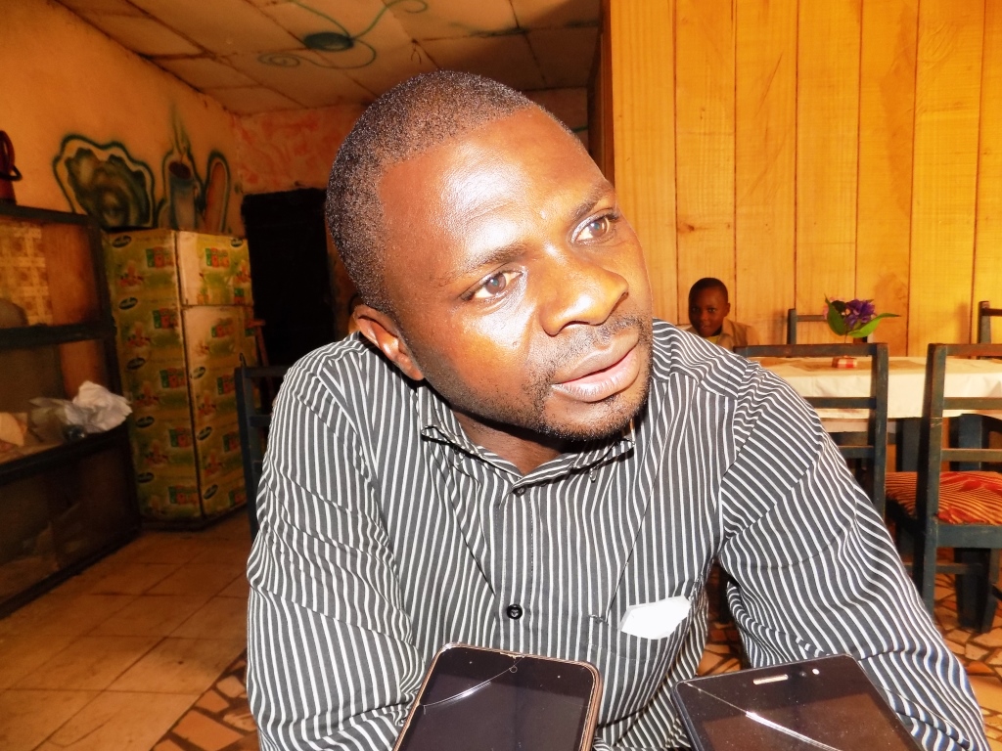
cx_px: 501
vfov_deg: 58.9
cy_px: 376
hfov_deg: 73.9
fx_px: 666
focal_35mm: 23
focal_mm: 4
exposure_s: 1/30
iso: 200
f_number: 3.1
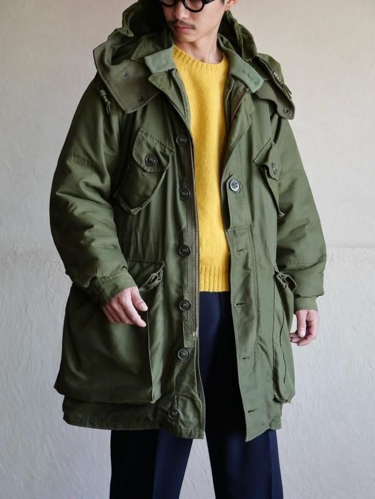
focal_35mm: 88
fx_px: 1271
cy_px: 250
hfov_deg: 16.8
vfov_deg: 22.3
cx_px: 188
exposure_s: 1/100
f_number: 3.9
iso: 1600
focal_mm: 44
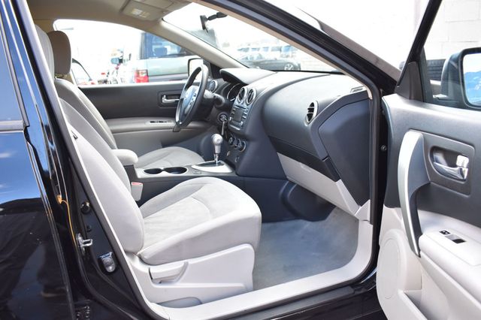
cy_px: 160
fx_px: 401
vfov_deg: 43.6
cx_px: 240
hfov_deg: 62.0
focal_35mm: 30
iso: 640
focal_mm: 20
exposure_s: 1/125
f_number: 5.6
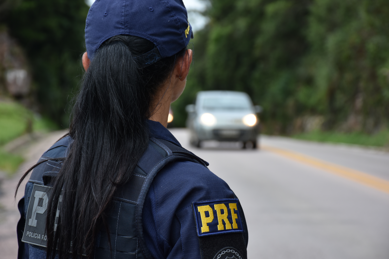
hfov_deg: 13.7
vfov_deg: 9.1
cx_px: 194
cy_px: 130
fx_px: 1621
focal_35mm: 150
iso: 360
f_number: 8
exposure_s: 1/500
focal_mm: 100
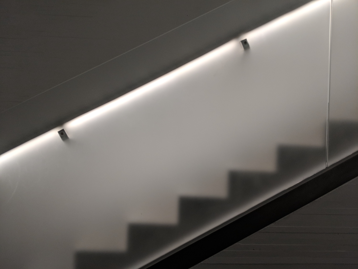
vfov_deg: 51.4
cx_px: 179
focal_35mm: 27
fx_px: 279
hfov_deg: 65.3
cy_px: 134
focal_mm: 4.44
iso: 197
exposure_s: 1/120
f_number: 1.8
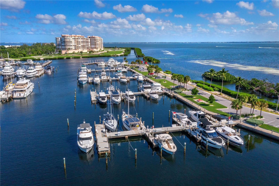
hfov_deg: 65.5
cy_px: 93
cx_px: 140
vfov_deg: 46.4
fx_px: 217
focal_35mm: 28
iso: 100
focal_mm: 10.26
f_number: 8
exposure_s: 1/1250
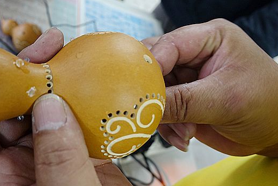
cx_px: 86
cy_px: 81
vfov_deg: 35.9
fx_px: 286
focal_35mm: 37
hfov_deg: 50.7
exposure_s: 1/30
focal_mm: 8.8
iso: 320
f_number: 2.8
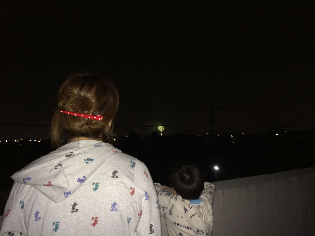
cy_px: 118
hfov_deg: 60.0
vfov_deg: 46.8
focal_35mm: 30
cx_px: 158
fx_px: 273
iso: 160
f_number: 2.2
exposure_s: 1/16
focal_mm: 4.12
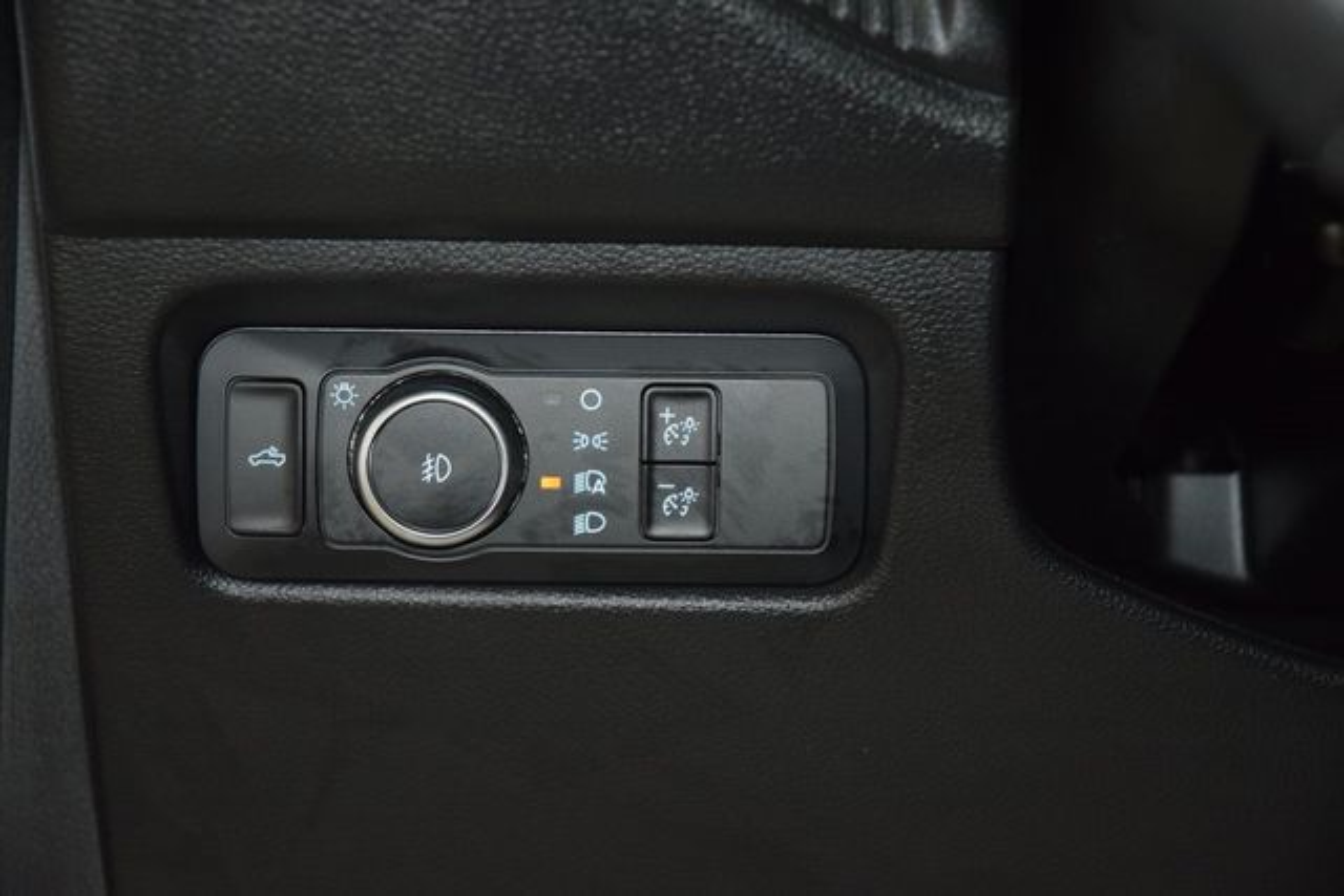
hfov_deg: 19.5
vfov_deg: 13.0
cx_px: 672
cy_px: 448
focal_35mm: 105
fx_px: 3921
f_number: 4.5
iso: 2000
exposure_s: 1/50
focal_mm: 70
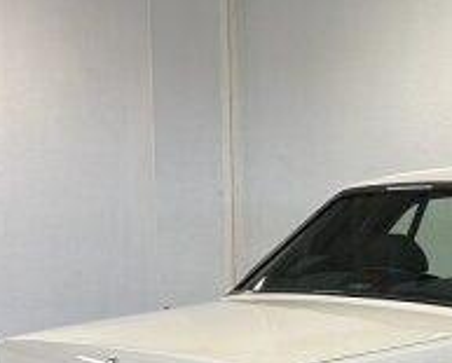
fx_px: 2077
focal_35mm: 155
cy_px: 443
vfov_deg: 9.8
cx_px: 588
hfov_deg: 12.1
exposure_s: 1/95
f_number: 1.78
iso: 125
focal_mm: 6.86
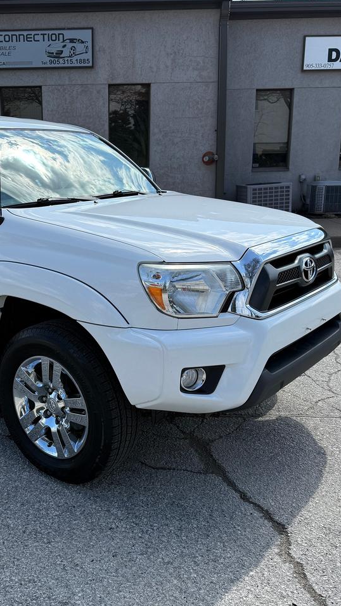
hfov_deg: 33.0
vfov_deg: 56.6
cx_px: 80
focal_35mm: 35
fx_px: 562
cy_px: 303
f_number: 1.78
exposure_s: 1/3953
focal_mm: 6.76
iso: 100
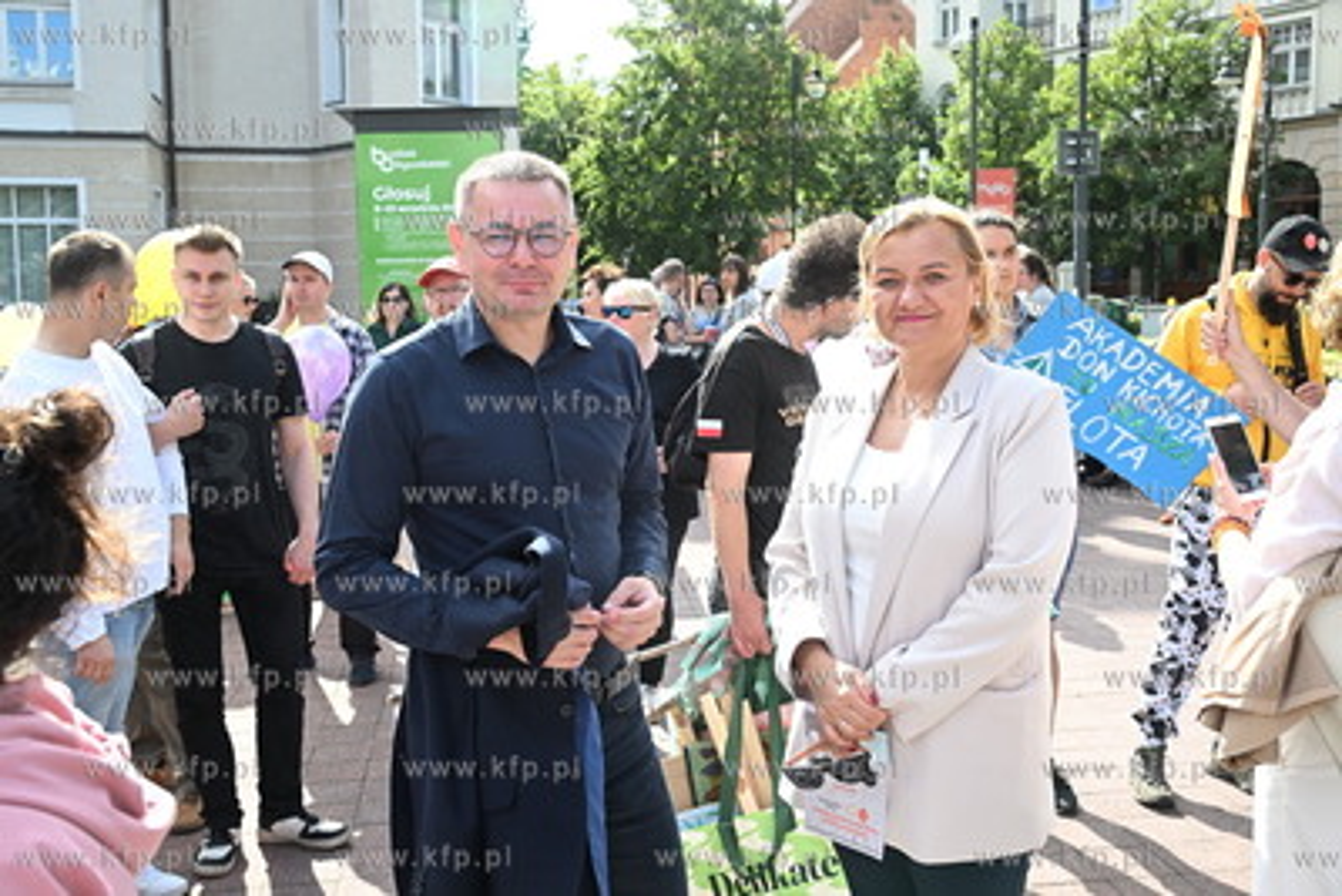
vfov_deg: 35.1
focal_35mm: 38
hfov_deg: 50.7
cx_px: 671
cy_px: 448
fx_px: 1417
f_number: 5.6
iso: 500
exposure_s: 1/320
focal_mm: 38
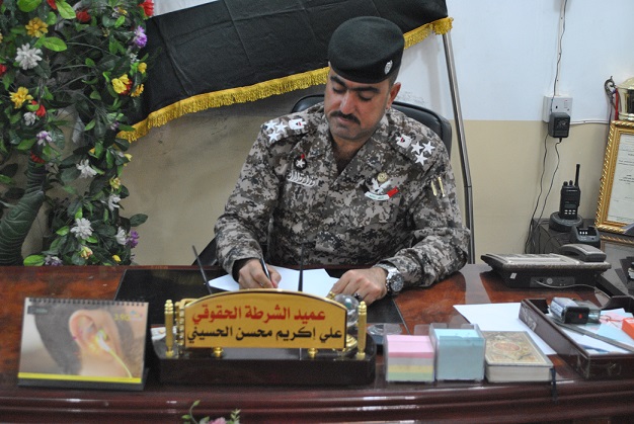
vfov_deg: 25.1
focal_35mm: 54
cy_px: 212
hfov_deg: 36.8
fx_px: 952
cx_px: 317
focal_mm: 36
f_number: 5
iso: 800
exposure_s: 1/30
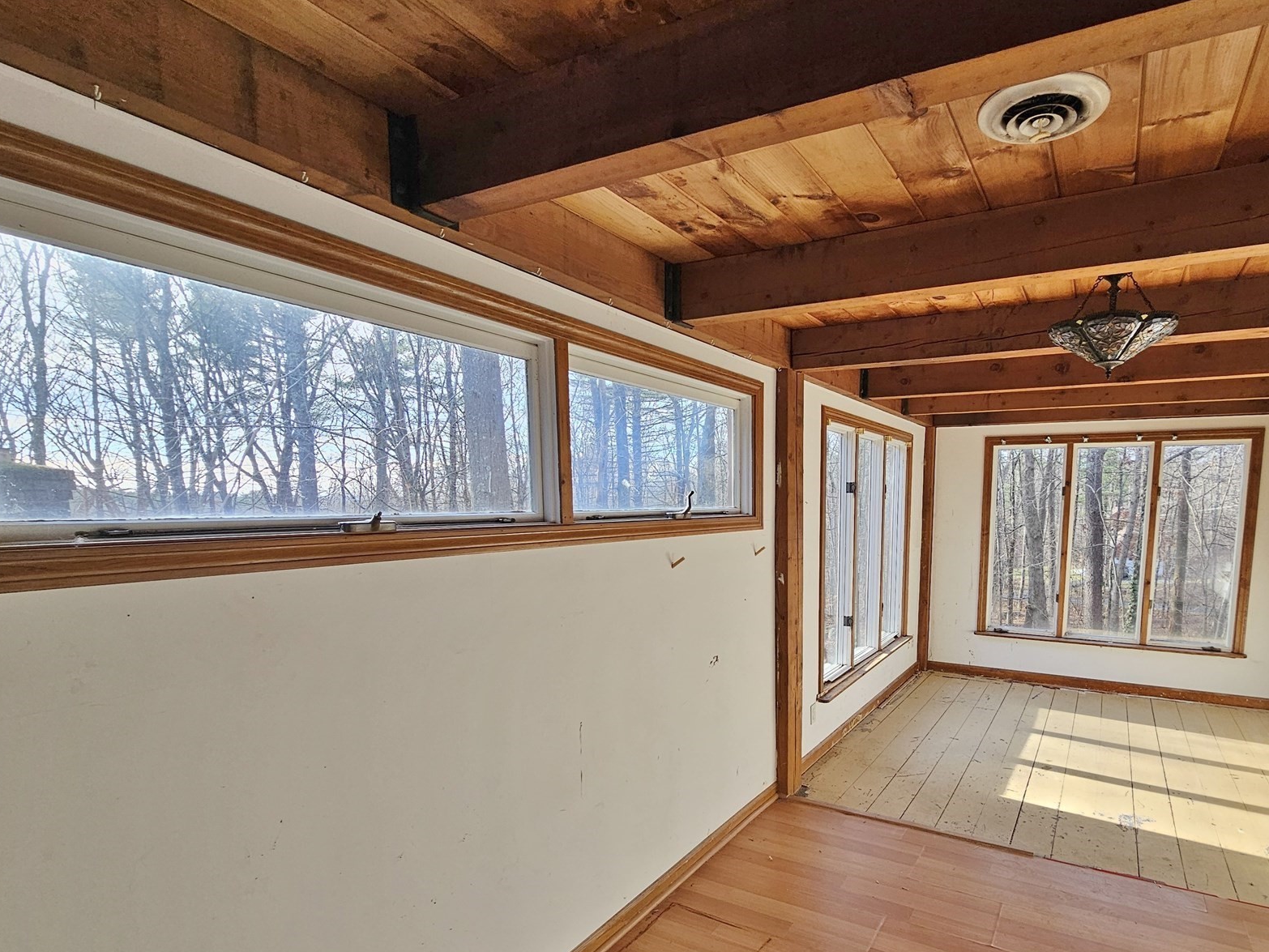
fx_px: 623
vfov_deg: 73.7
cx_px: 767
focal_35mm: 17
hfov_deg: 89.7
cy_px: 583
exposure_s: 1/210
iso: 80
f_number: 2.2
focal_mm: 2.2
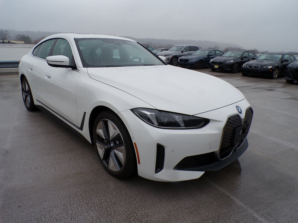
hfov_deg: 71.6
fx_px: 207
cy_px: 112
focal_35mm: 24
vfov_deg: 56.8
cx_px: 149
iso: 100
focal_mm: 4.3
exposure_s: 1/220
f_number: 4.4
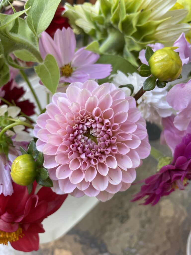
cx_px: 96
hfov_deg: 53.1
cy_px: 128
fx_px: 191
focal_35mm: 26
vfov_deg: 67.3
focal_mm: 4.2
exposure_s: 1/121
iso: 40
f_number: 1.6
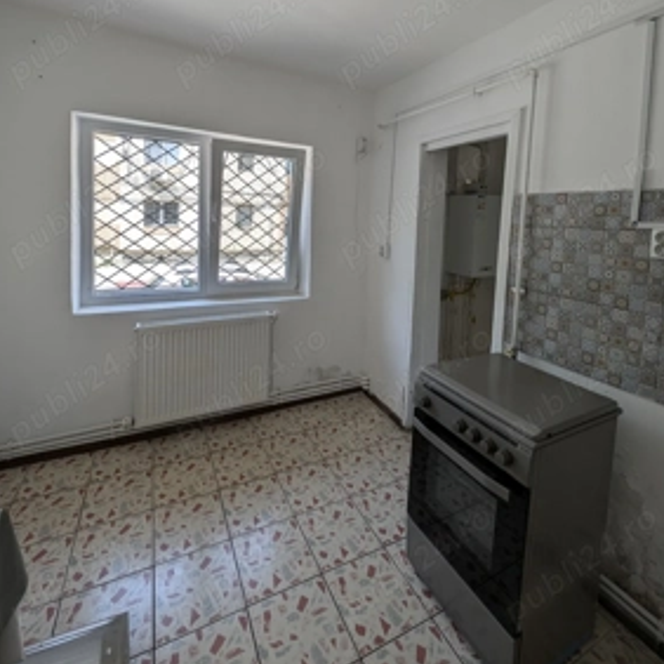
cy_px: 243
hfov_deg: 91.1
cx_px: 332
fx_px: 326
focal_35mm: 15
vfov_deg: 89.0
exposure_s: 1/291
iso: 44
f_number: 1.95
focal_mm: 2.23
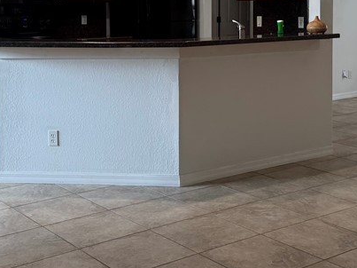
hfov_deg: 31.7
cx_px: 182
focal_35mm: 61
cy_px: 48
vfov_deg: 23.6
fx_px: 629
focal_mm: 6.76
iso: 125
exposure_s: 1/120
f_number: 1.78
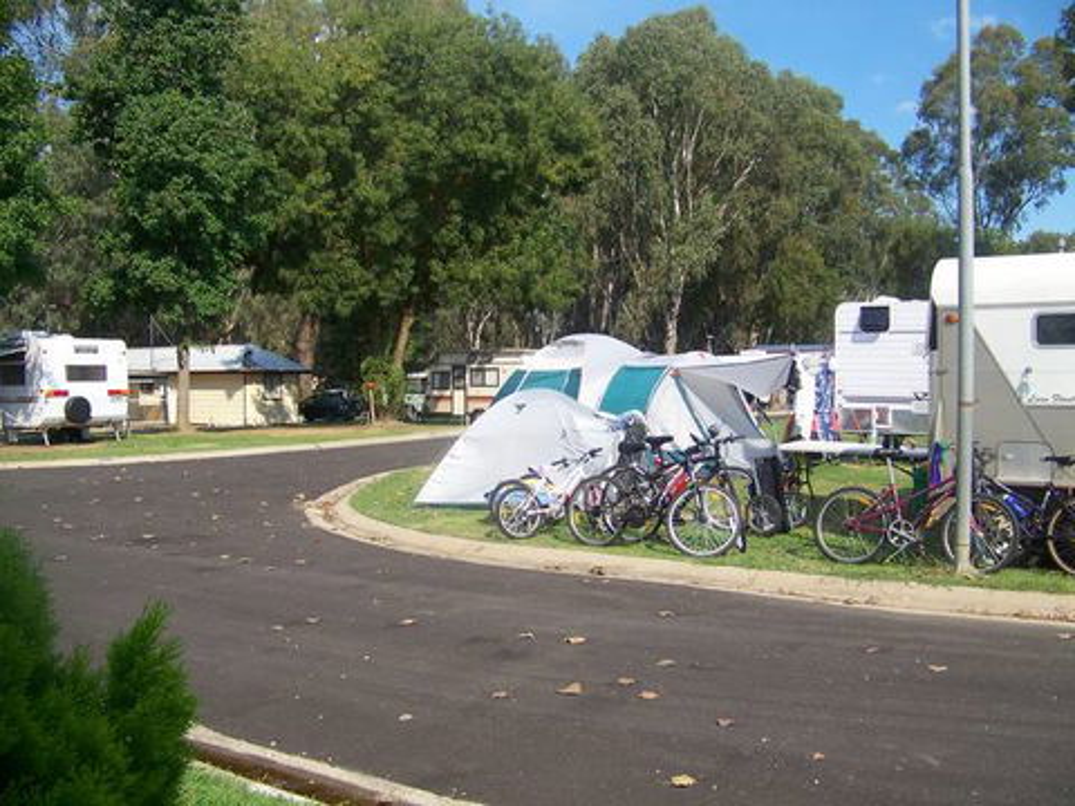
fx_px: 1118
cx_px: 538
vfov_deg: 39.7
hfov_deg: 51.4
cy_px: 403
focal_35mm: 36
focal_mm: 5.85
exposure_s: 1/800
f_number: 2.8
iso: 64
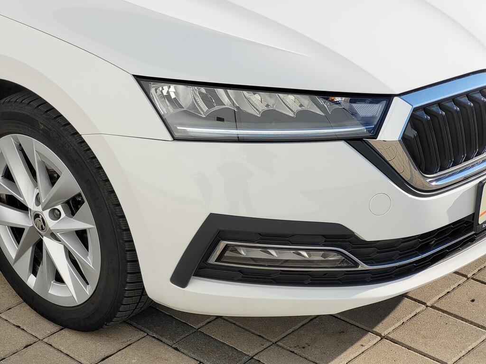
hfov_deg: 25.7
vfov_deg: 19.4
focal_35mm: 76
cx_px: 243
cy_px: 182
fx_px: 1067
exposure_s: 1/794
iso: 25
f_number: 2.4
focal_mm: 7.12
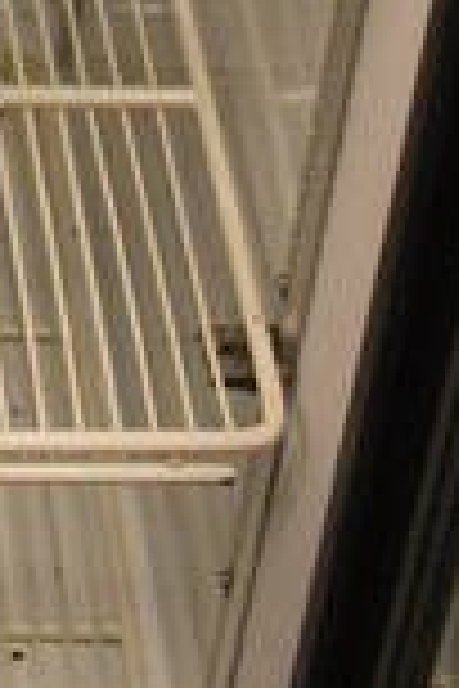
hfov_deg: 8.1
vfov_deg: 10.9
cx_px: -486
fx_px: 3079
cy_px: -942
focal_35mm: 161
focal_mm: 18
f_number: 3.5
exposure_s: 1/125
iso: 2800
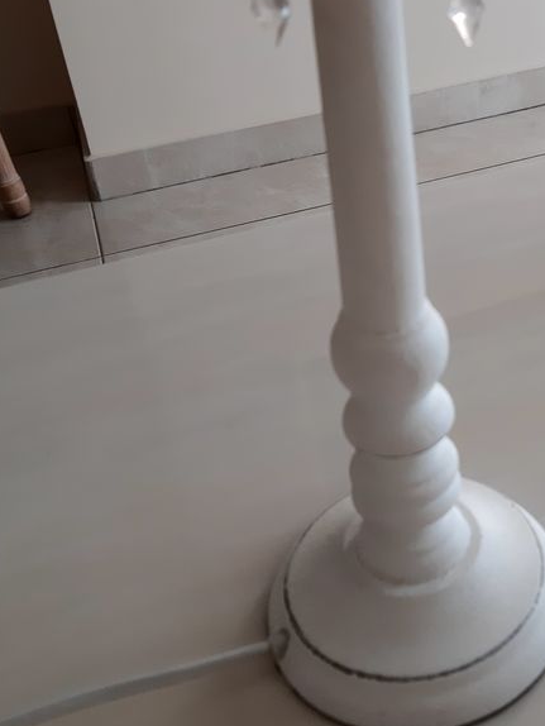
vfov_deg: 40.2
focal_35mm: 47
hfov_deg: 29.9
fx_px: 986
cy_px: 274
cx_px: 465
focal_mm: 3.93
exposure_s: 1/50
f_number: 1.7
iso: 100
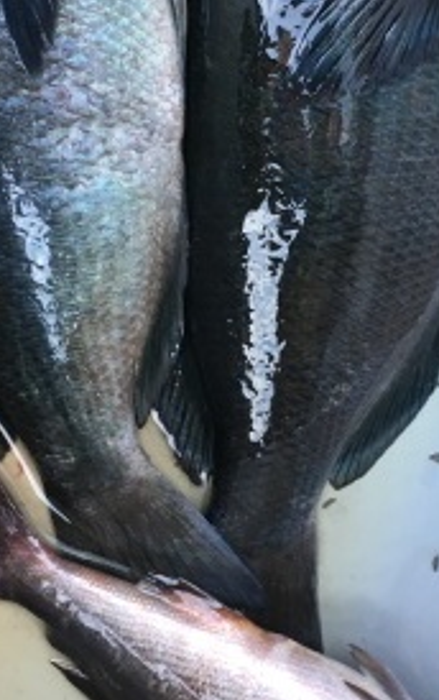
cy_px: 307
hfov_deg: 23.2
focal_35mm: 56
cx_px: 216
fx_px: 1069
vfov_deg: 36.2
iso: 50
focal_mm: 4.15
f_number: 2.2
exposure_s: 1/30
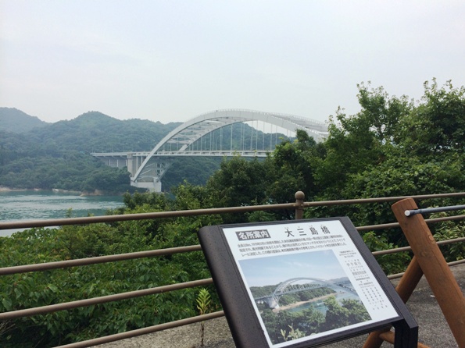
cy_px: 174
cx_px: 232
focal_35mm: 30
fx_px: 403
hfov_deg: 60.0
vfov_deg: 46.8
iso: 32
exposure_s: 1/1466
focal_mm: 4.12
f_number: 2.2
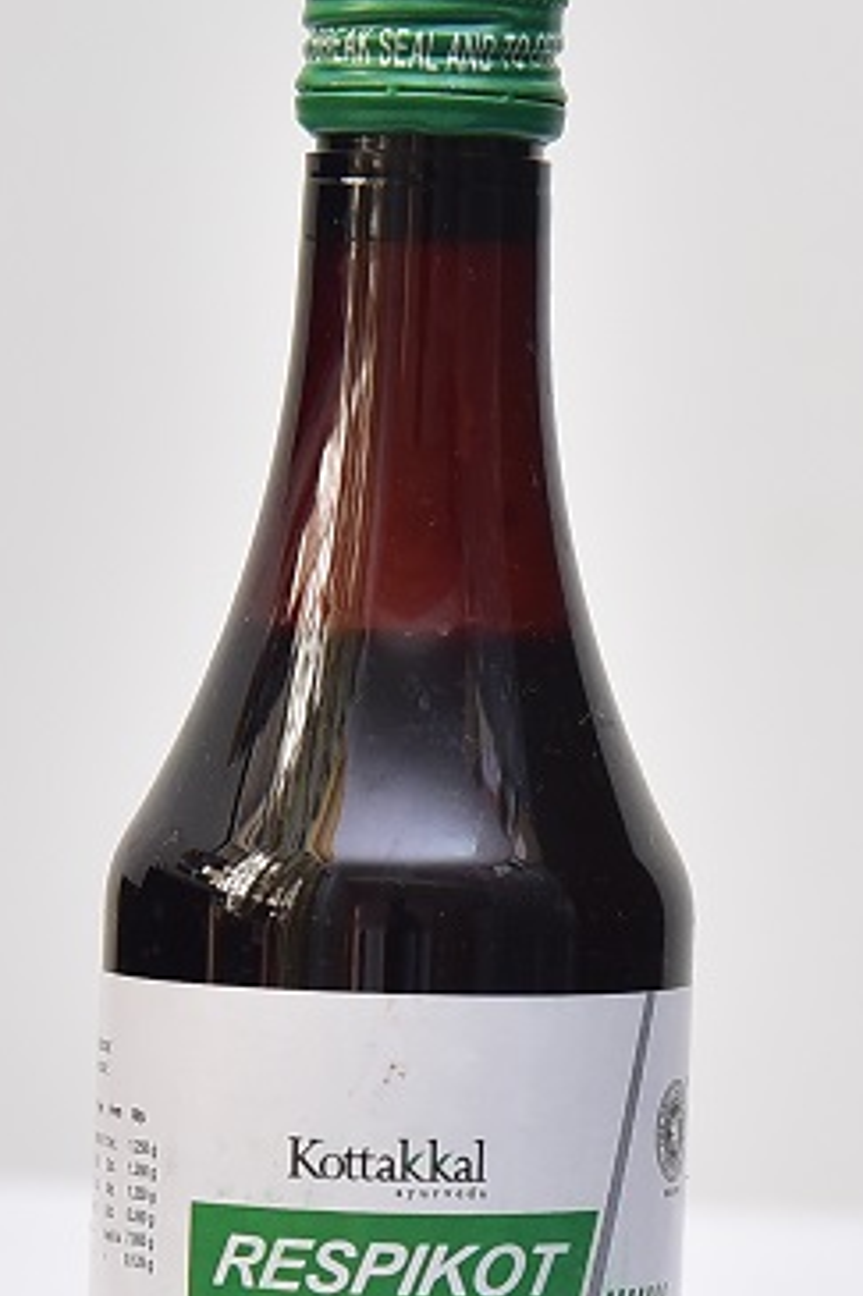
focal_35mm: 95
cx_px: 458
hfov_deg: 14.4
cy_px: 817
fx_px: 3419
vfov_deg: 21.4
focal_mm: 66
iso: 1600
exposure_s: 1/125
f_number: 4.5
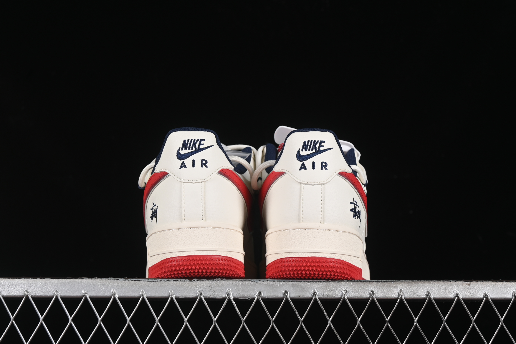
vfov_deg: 18.2
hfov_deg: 27.0
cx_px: 258
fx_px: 1075
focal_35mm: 75
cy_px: 172
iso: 160
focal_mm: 50
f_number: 8
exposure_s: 1/80
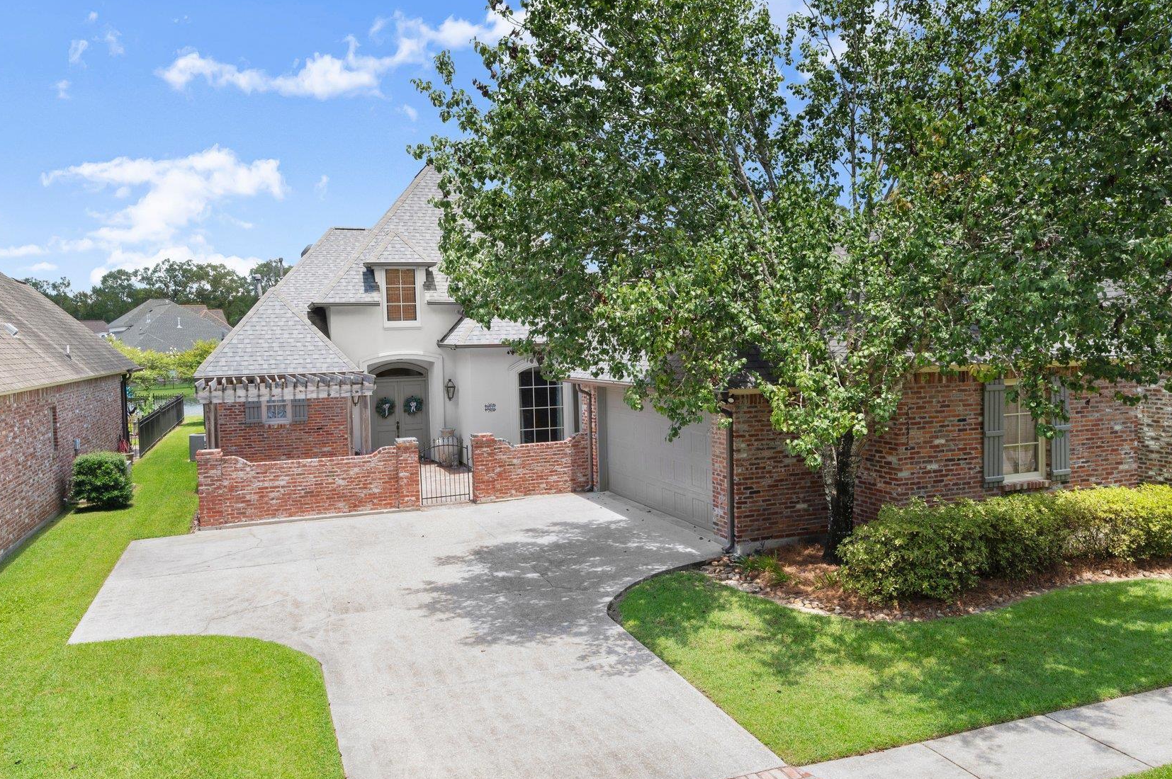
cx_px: 604
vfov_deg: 48.5
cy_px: 374
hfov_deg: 68.2
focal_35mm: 27
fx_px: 866
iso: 250
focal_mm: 21.5
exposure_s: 1/400
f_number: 10
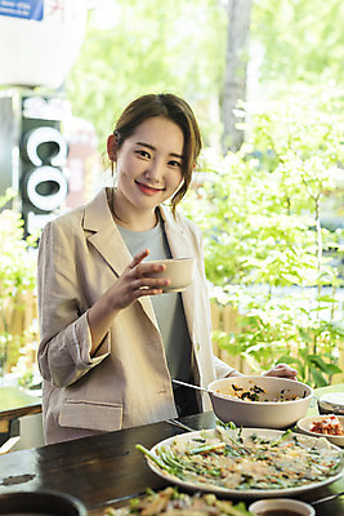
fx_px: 716
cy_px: 258
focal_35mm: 50
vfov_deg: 39.6
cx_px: 172
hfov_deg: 27.0
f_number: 3.2
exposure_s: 1/640
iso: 400
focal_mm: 50
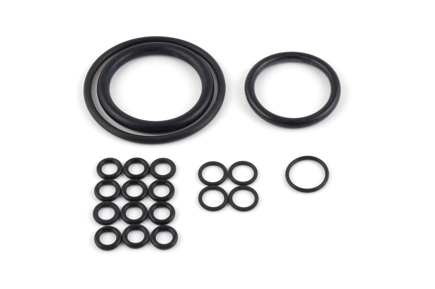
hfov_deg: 22.6
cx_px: 218
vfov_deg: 15.2
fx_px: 1086
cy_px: 144
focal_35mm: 90
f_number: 25
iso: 400
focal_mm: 60
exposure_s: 1/15
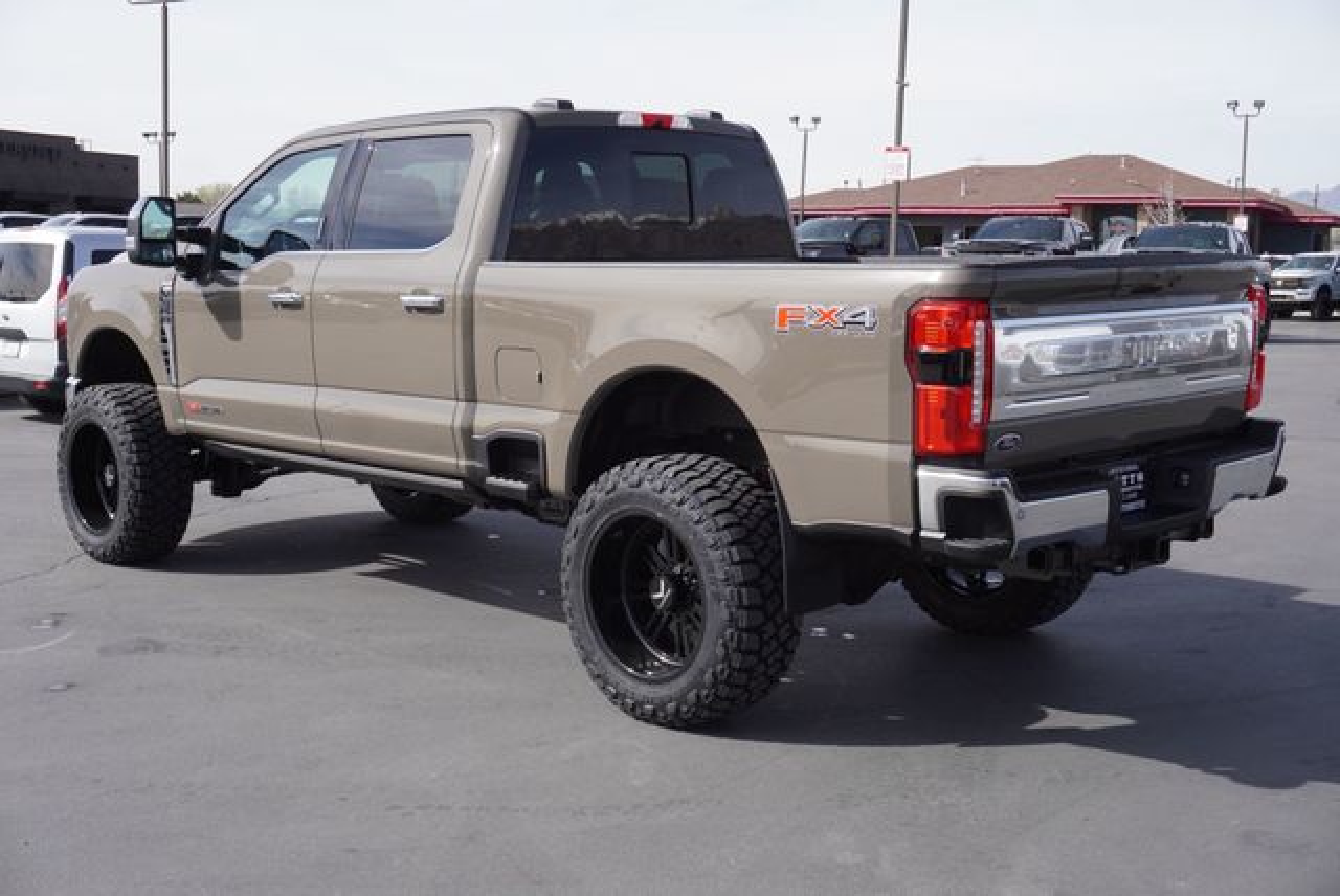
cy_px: 448
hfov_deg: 44.9
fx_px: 1621
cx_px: 670
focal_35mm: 44
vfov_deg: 30.9
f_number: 8
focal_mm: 29
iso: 100
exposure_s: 1/200
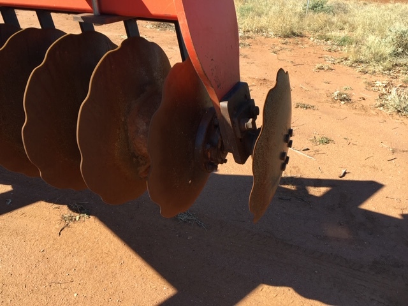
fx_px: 342
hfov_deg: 61.7
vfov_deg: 48.2
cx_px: 204
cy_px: 153
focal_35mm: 29
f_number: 2.2
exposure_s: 1/425
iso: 25
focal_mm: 4.15
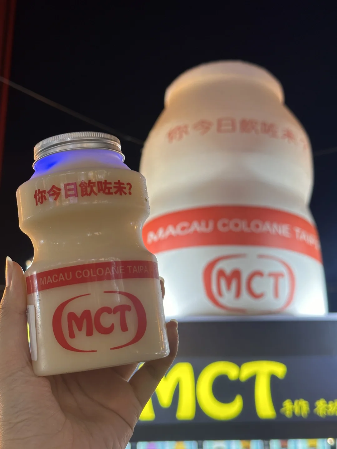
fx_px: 623
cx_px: 168
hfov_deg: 30.3
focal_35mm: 48
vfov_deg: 39.7
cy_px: 224
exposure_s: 1/50
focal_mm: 6.86
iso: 64
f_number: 1.78
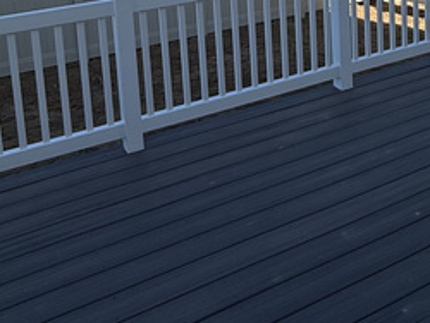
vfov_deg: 29.4
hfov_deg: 43.8
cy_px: -55
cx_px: 215
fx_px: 535
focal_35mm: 43
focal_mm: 2.22
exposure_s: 1/2024
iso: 50
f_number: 2.2
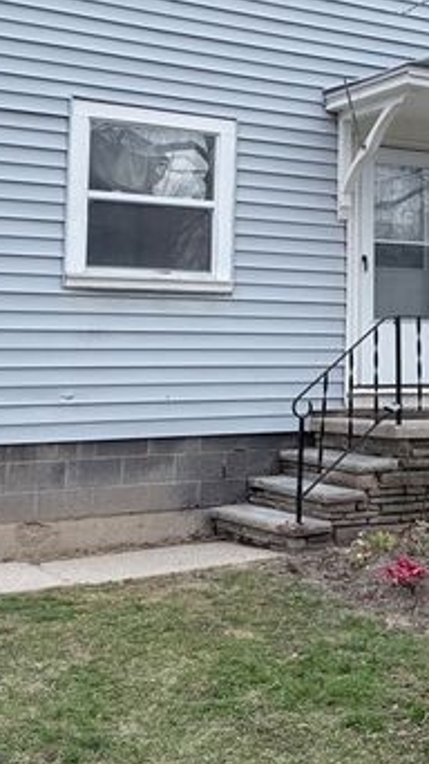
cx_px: 313
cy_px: 211
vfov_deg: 39.7
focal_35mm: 51
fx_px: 1033
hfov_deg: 23.3
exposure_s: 1/2370
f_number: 1.78
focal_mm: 6.76
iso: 80
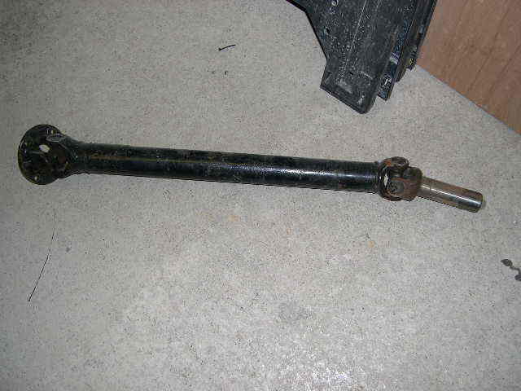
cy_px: 196
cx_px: 260
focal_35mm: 38
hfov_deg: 49.0
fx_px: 572
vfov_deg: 37.7
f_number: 2.8
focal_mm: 8
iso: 100
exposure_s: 1/60
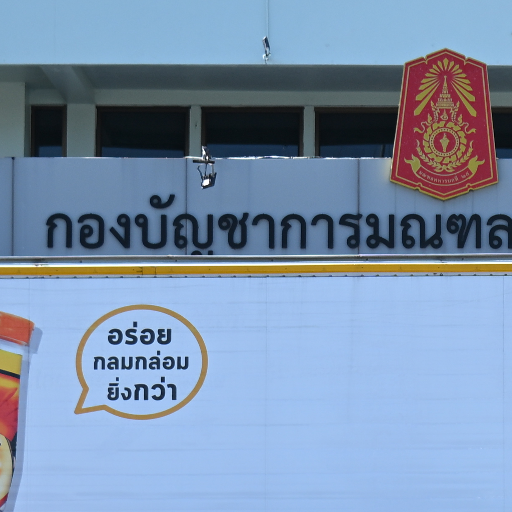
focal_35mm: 183
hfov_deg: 9.5
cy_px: 294
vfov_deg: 9.6
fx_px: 3062
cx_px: 466
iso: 200
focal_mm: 44
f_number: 4
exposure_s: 1/1000
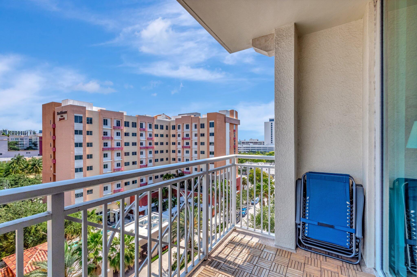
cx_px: 208
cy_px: 138
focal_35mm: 15
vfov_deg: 77.3
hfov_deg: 100.4
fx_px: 174
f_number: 8
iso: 640
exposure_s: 1/6400
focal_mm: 10
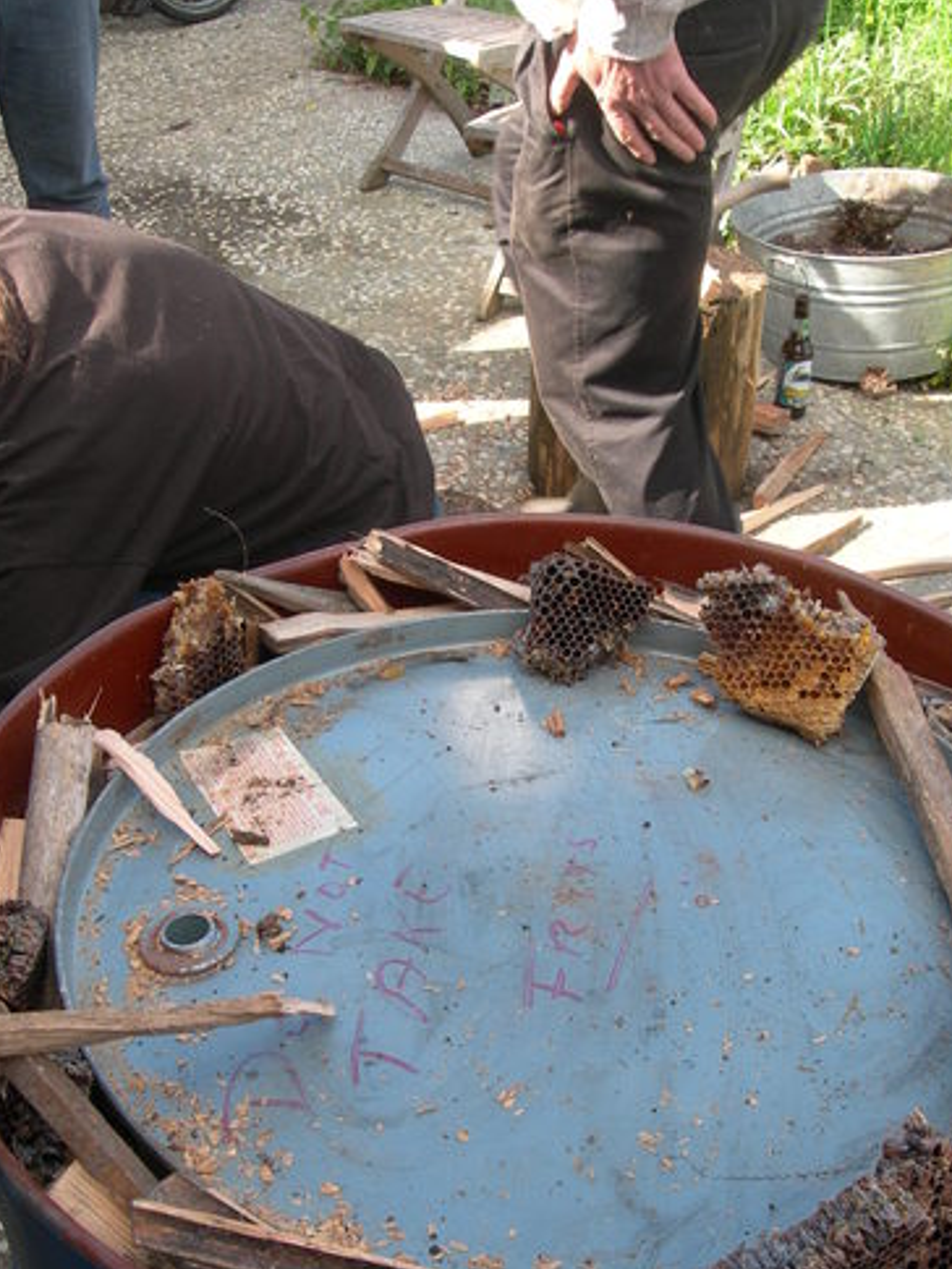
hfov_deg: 30.9
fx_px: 1723
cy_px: 769
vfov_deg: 40.2
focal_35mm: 47
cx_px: 534
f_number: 4.8
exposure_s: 1/84.8
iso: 50
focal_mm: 7.8
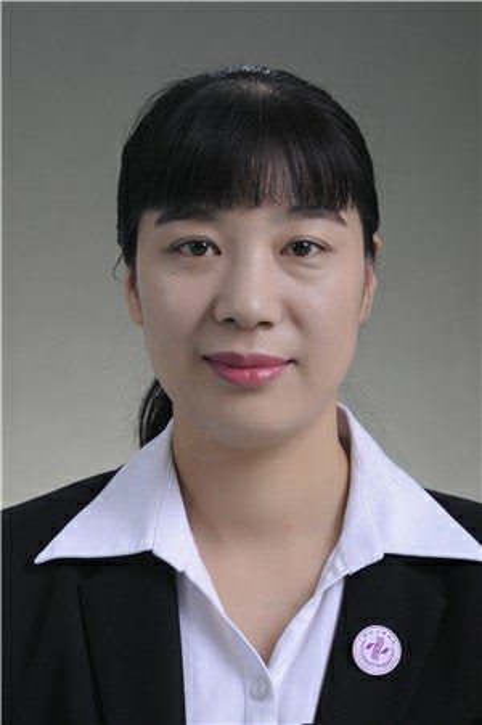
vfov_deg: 16.1
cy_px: 362
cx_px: 241
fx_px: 2564
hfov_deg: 10.7
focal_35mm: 128
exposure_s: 1/125
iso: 160
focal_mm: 85
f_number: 5.6
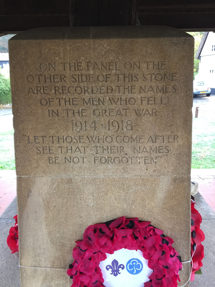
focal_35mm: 29
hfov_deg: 48.2
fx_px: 240
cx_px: 108
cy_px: 144
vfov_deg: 61.7
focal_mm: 4.15
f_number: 2.2
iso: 125
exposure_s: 1/33
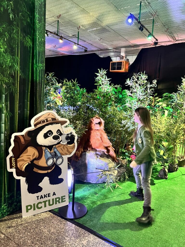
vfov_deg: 67.3
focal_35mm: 26
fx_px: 185
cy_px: 124
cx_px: 92
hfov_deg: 53.1
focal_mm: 5.7
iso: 500
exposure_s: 1/33
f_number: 1.5
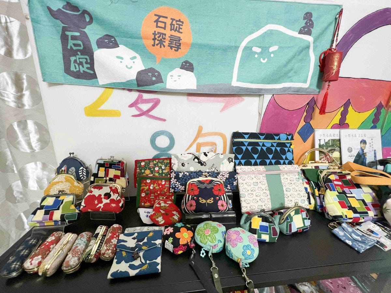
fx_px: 147
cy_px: 146
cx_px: 196
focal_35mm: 13
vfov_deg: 89.9
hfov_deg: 106.2
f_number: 1.8
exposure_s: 1/60
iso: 250
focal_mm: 1.57
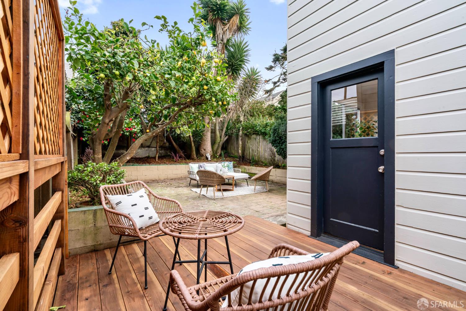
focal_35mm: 16
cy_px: 156
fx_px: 207
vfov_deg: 73.7
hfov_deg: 96.7
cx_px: 233
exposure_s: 1/4
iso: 200
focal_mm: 16
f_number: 16
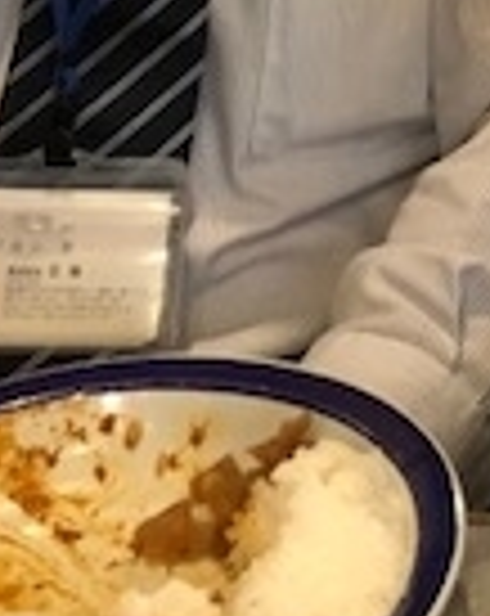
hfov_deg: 11.5
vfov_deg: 13.3
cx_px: 724
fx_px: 2328
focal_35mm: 128
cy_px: -549
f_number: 1.8
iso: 100
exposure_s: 1/14
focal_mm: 3.99
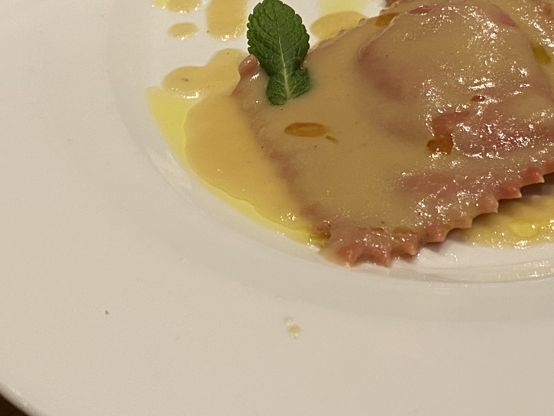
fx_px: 1008
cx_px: 320
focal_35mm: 63
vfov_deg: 23.0
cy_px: 90
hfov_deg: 30.7
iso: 250
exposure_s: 1/50
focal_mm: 4.25
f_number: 1.8
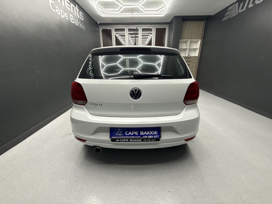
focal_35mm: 14
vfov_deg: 85.7
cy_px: 102
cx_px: 136
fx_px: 110
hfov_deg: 102.1
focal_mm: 2.22
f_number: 2.2
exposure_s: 1/100
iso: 200
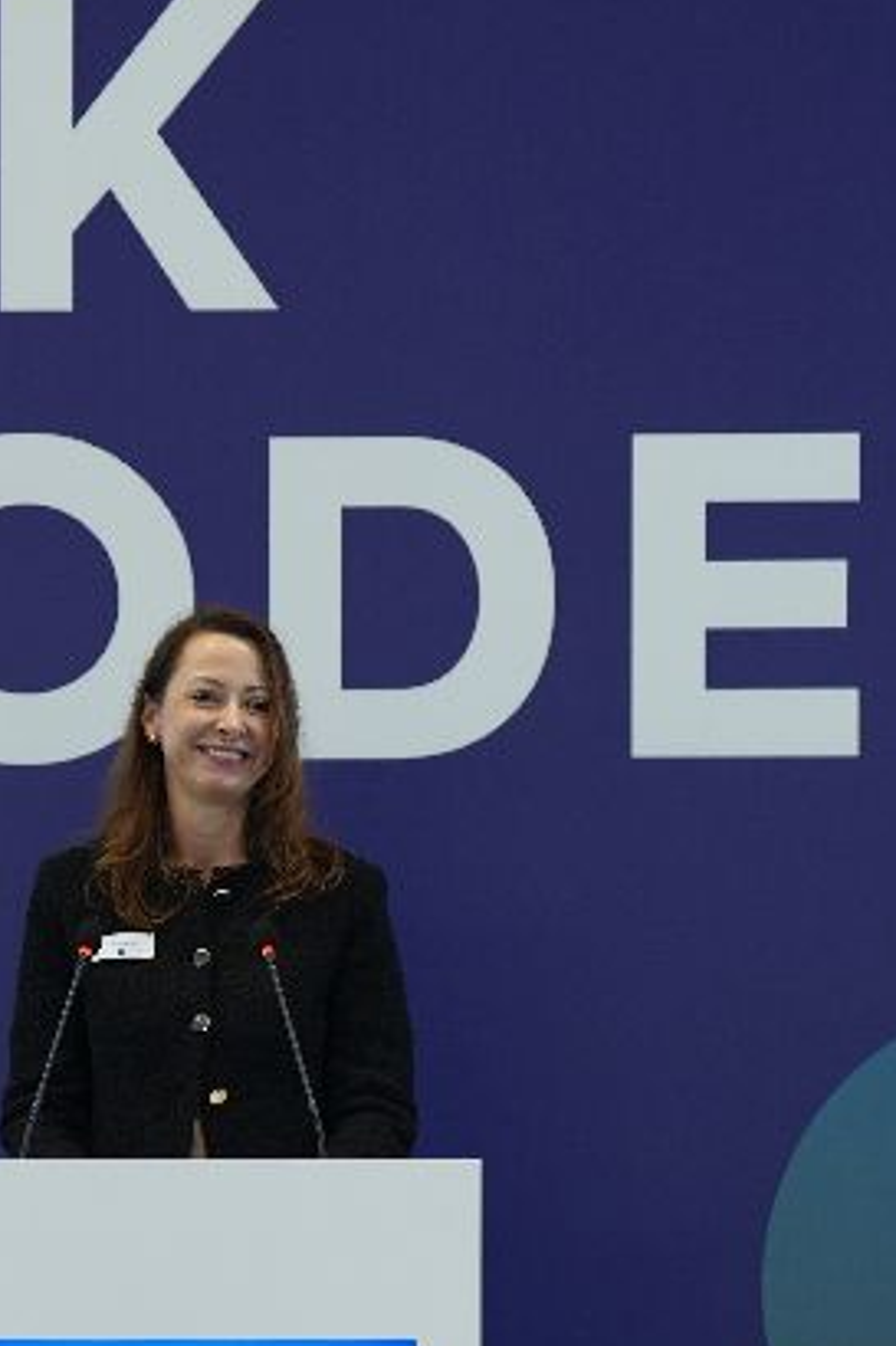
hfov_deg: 6.9
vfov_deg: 10.3
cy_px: 1021
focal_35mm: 199
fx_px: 7435
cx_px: 284
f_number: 2.8
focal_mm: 102
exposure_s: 1/100
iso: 800
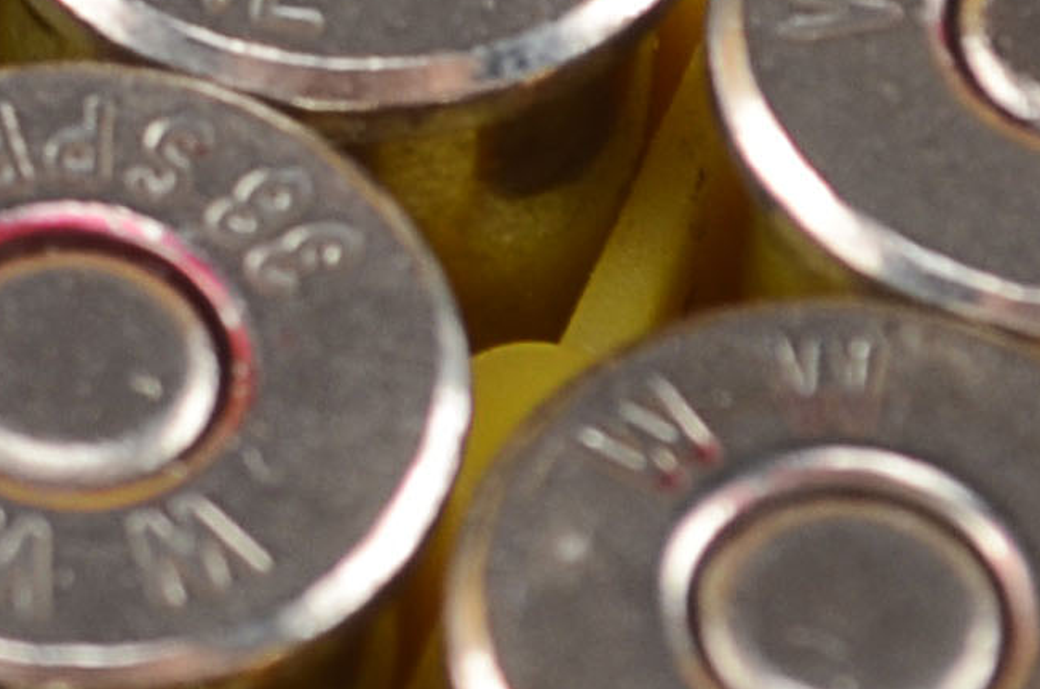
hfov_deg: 4.0
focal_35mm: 511
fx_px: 14724
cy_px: -369
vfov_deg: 2.7
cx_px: -1577
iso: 100
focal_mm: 45
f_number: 9
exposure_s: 1/80
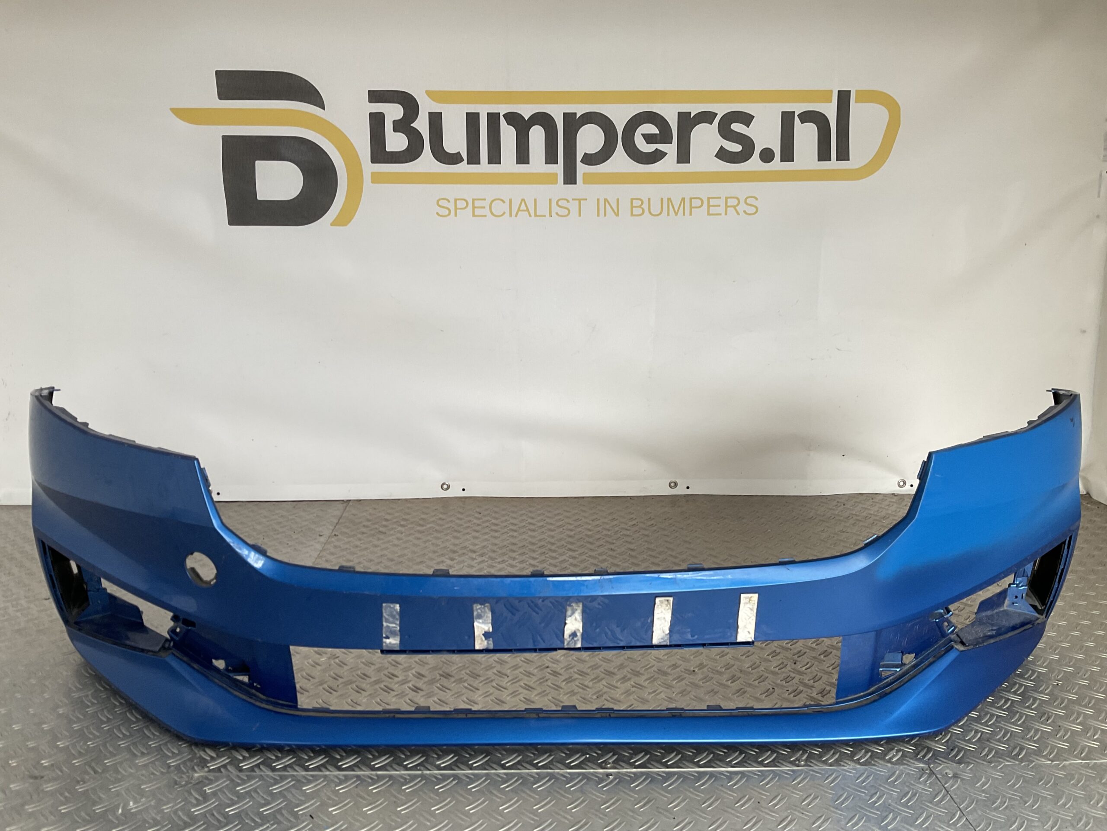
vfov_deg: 48.2
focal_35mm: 29
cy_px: 416
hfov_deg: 61.7
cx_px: 554
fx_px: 927
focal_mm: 3
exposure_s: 1/50
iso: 40
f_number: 1.8
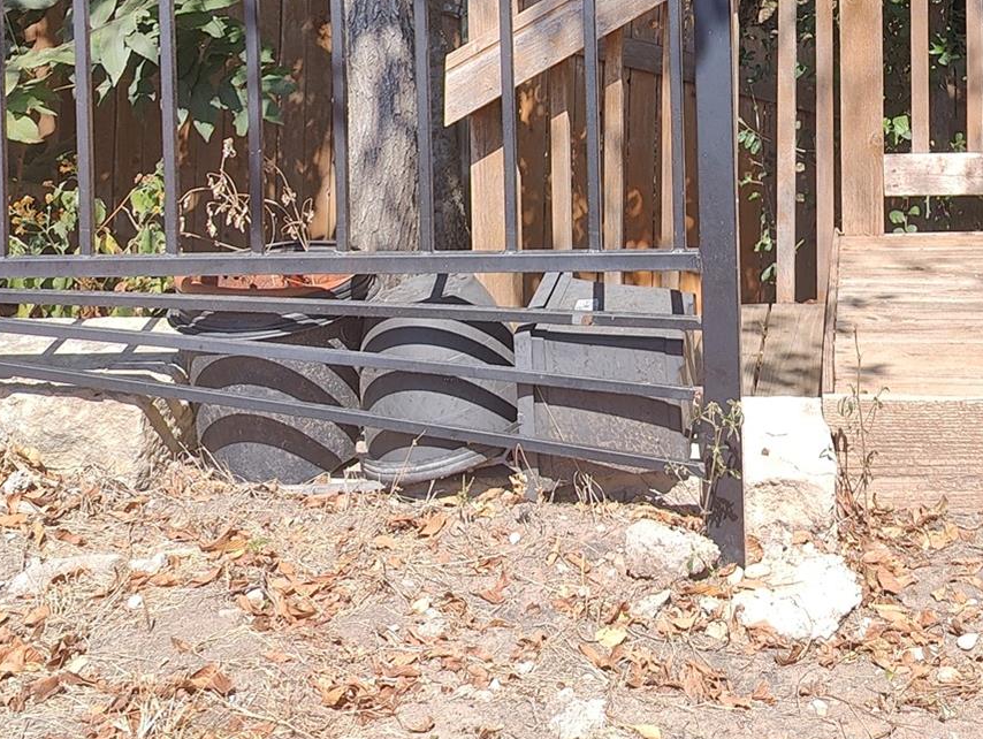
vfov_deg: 24.3
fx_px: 1563
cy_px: -137
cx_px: 797
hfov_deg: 33.8
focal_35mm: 55
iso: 50
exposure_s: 1/1305
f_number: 1.8
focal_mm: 6.06
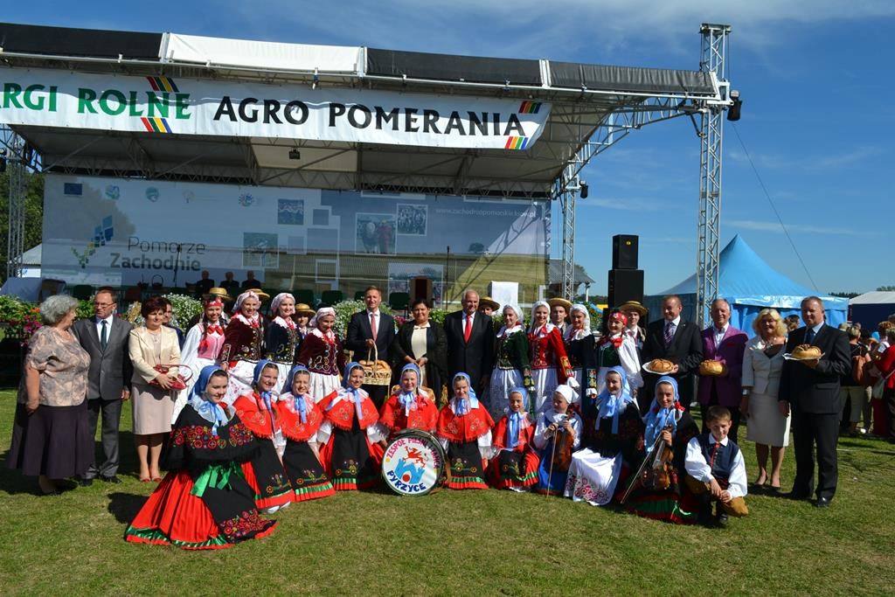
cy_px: 298
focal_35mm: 27
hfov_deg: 67.4
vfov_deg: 47.9
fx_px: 671
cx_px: 448
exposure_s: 1/320
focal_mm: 18
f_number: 9
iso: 100
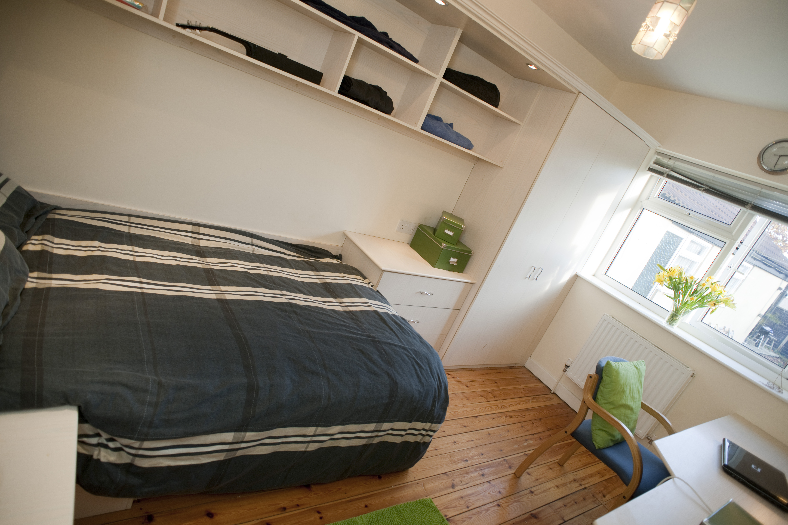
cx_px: 394
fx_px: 438
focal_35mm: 20
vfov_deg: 61.9
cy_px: 262
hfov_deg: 84.0
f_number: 4
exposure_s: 1/40
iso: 200
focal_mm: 20
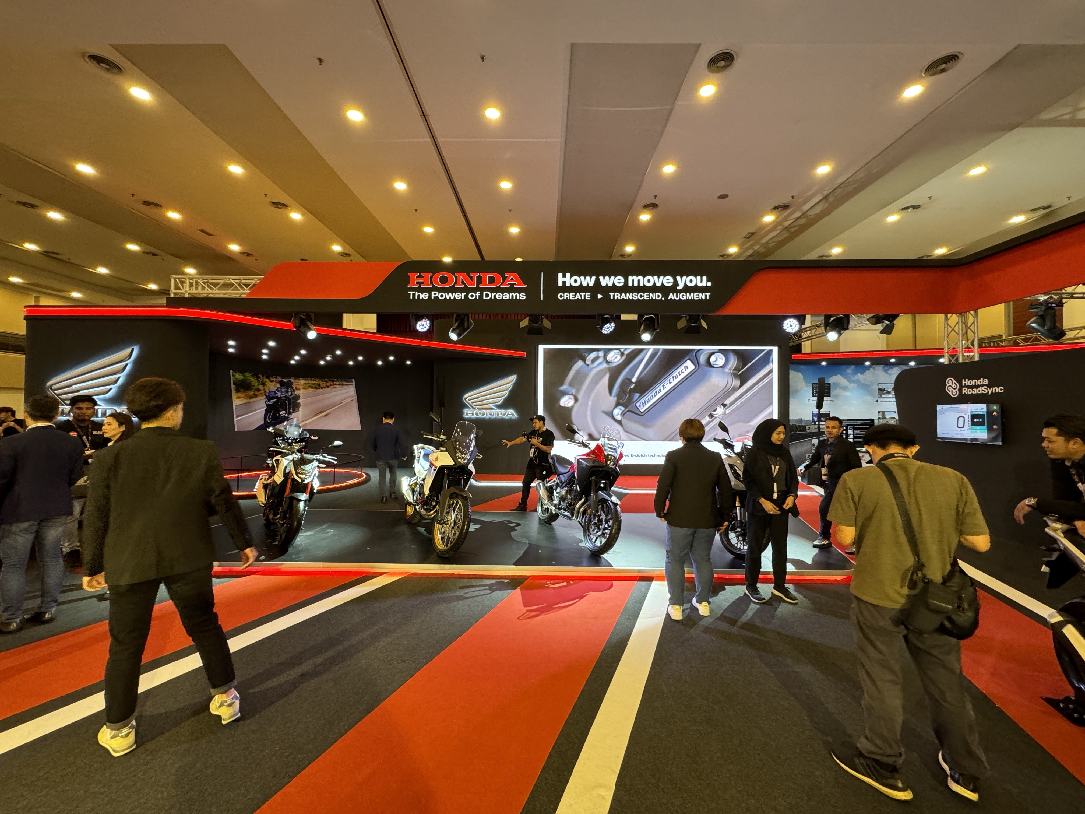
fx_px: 439
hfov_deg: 102.1
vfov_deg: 85.7
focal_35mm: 14
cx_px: 542
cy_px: 407
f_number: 2.2
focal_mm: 2.22
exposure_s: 1/50
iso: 250
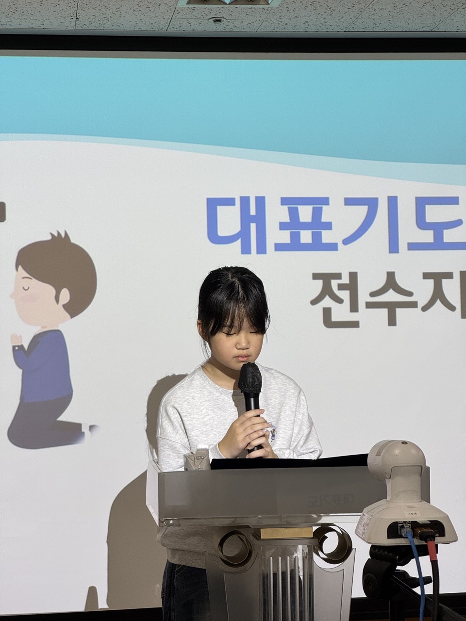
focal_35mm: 77
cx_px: 233
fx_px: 1382
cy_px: 310
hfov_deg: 19.1
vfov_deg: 25.3
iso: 100
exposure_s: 1/120
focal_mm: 9
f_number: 2.8
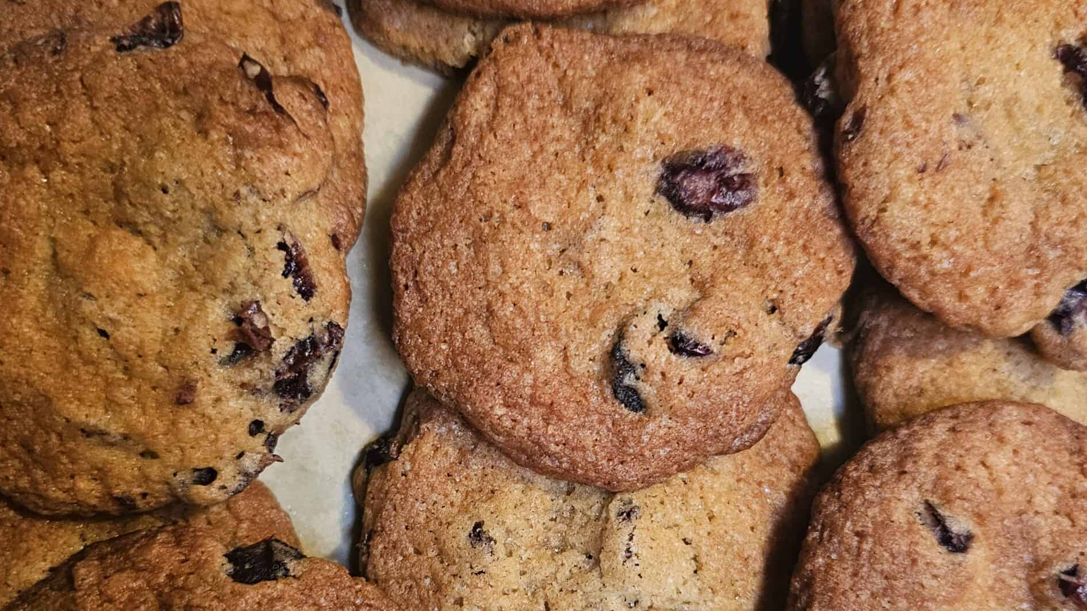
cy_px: 454
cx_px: 539
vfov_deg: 34.0
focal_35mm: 34
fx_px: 980
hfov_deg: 58.0
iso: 800
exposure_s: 1/52
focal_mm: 6.3
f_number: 1.7
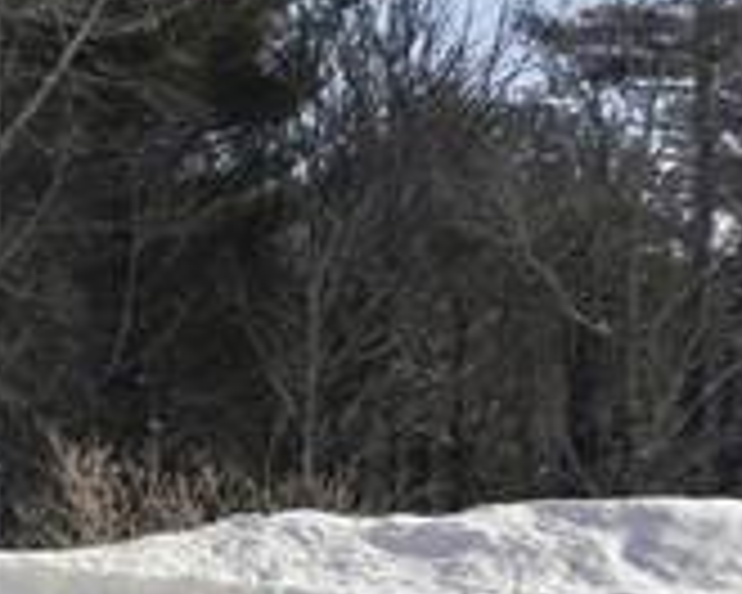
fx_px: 2582
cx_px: -1511
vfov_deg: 13.1
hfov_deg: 10.8
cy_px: 180
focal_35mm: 118
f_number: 7.1
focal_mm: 13.4
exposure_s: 1/4000
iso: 500
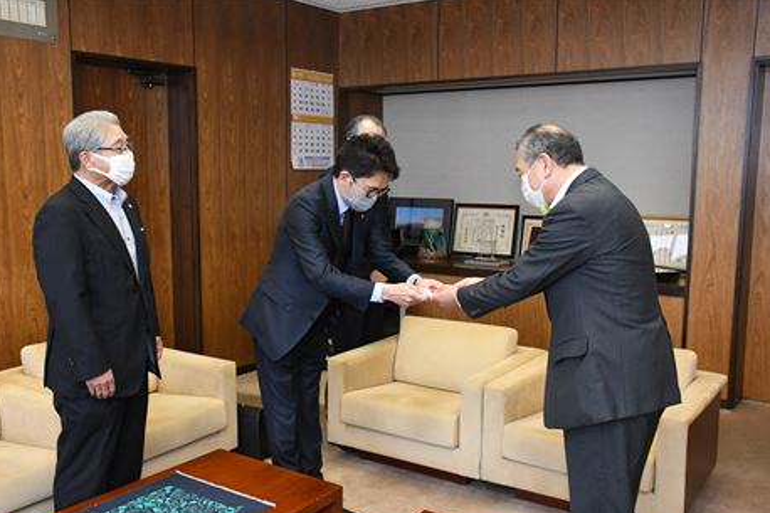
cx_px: 360
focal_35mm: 36
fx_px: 770
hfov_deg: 53.1
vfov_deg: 36.8
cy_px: 275
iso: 2500
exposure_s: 1/200
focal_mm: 22
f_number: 5.6
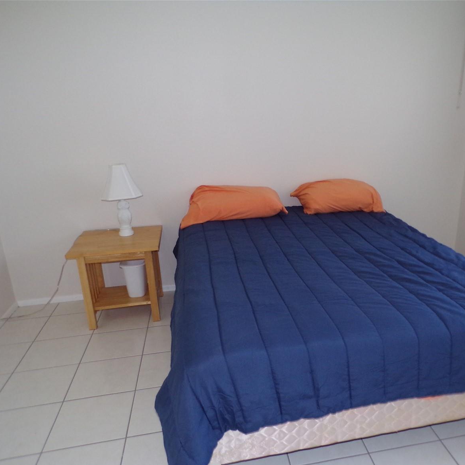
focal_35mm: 29
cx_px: 303
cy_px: 238
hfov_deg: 54.7
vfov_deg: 55.6
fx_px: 441
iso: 200
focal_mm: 4.3
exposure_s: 1/34
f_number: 3
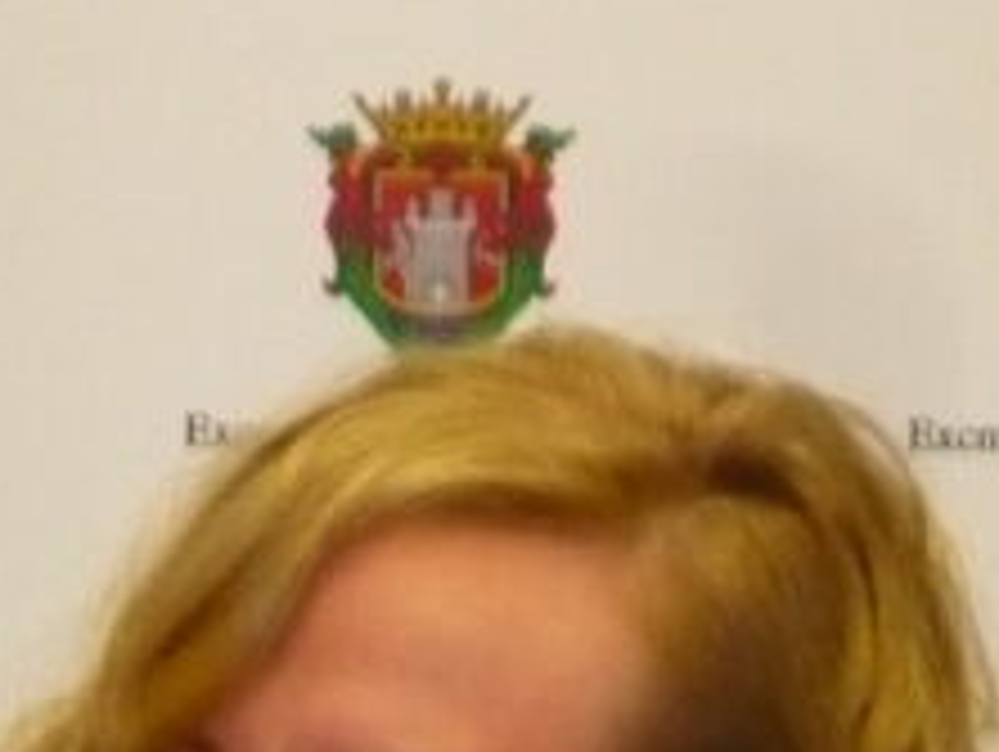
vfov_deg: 3.3
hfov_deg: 4.4
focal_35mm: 454
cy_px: 1490
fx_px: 13116
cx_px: 405
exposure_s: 1/30
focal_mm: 17.4
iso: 400
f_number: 5
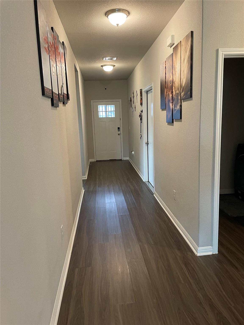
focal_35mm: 26
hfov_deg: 53.1
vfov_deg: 67.3
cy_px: 162
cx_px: 122
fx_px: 244
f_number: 1.6
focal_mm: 4.2
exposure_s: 1/60
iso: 400
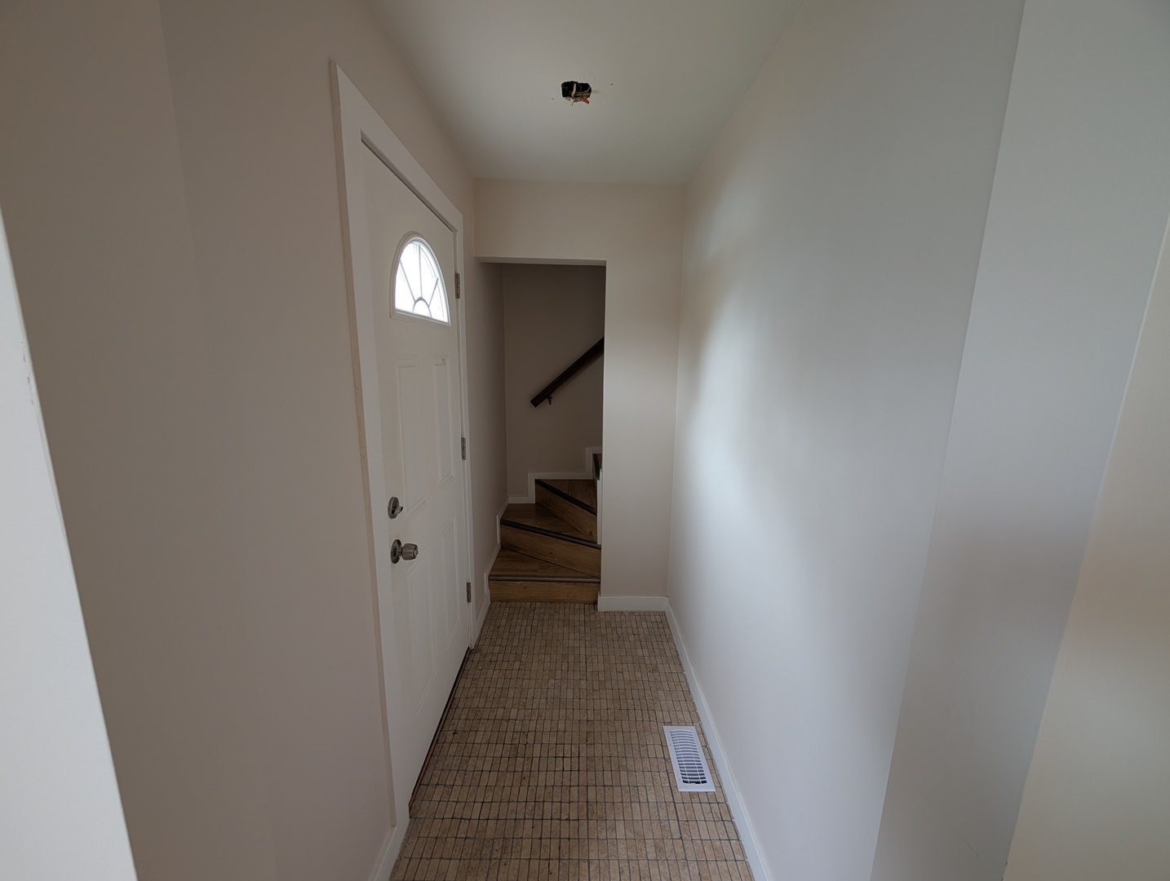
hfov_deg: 110.5
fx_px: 406
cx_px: 585
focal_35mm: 12
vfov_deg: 94.7
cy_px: 440
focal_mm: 2.02
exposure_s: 1/23.8
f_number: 1.7
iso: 54
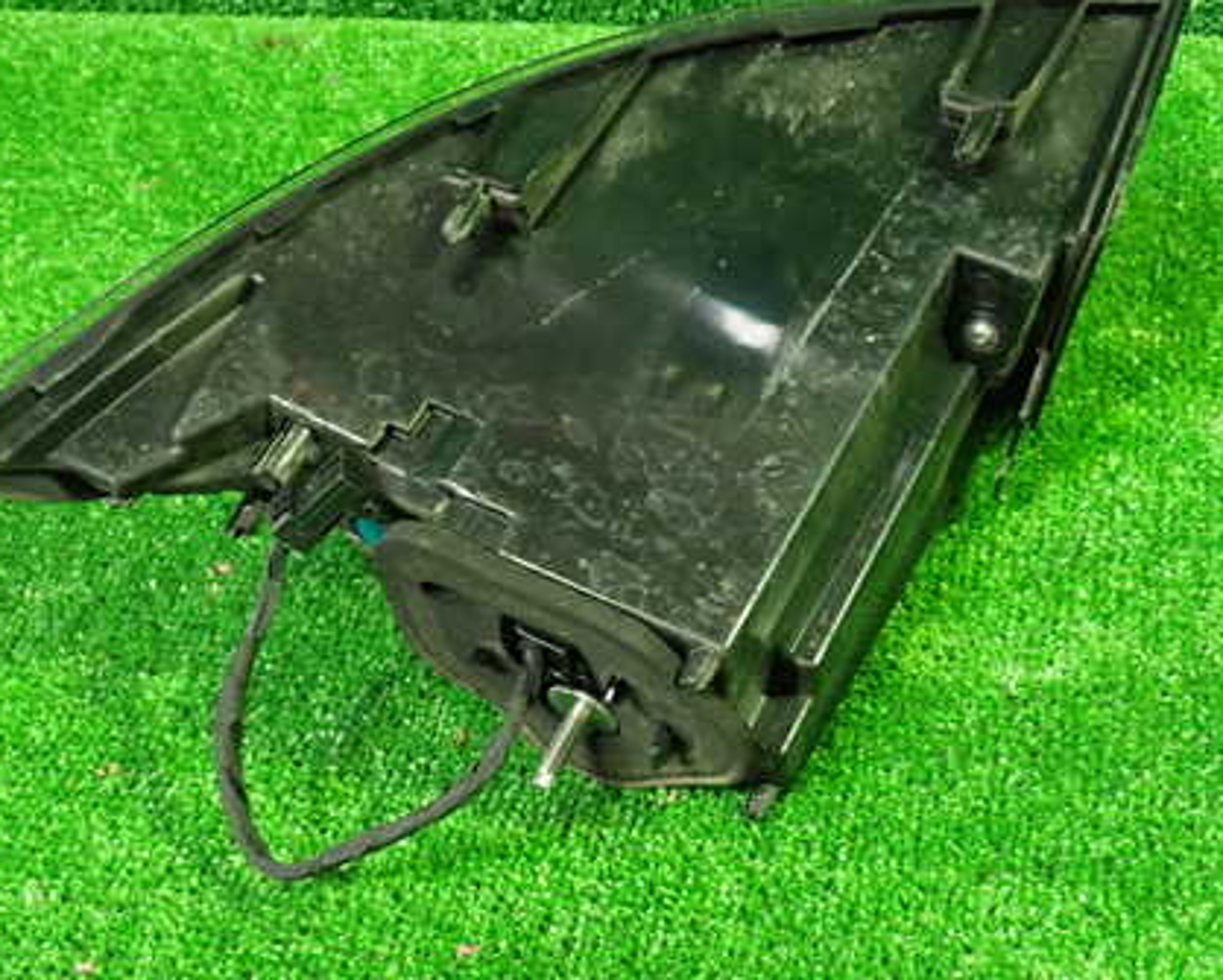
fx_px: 1521
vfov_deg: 35.7
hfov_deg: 43.8
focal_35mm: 42
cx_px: 609
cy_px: 515
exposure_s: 1/25
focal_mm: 5.4
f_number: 2.3
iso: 800
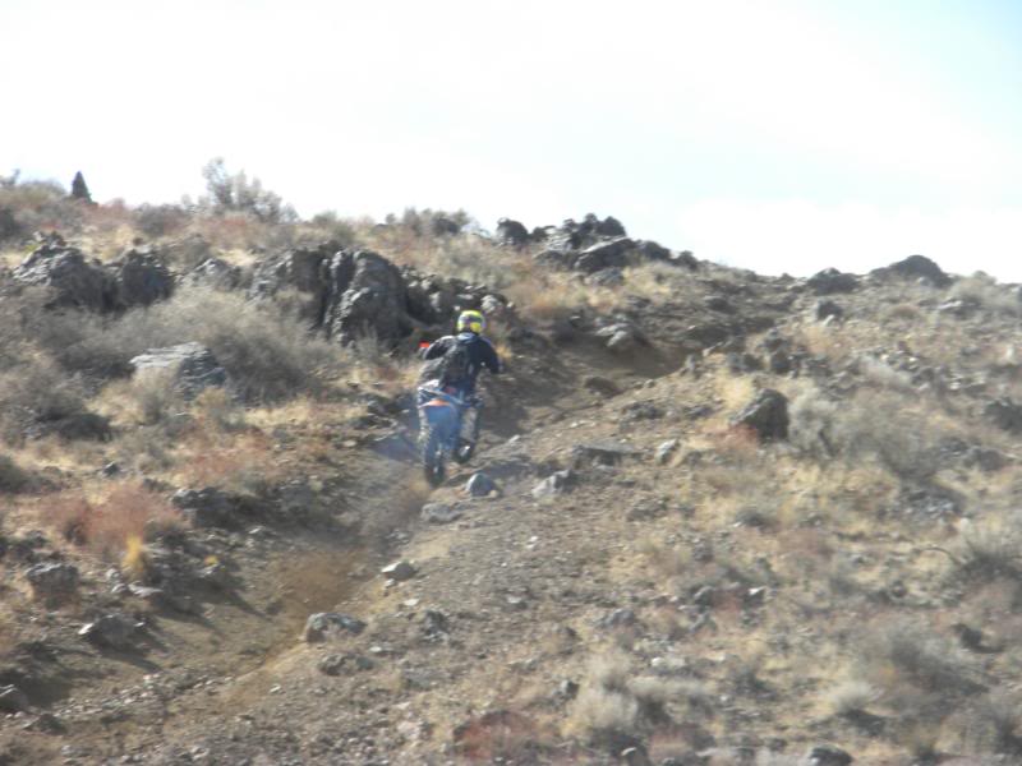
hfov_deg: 7.6
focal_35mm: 260
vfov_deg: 5.7
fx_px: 7676
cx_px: 511
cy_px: 383
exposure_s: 1/238
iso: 64
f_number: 5.3
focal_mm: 46.2
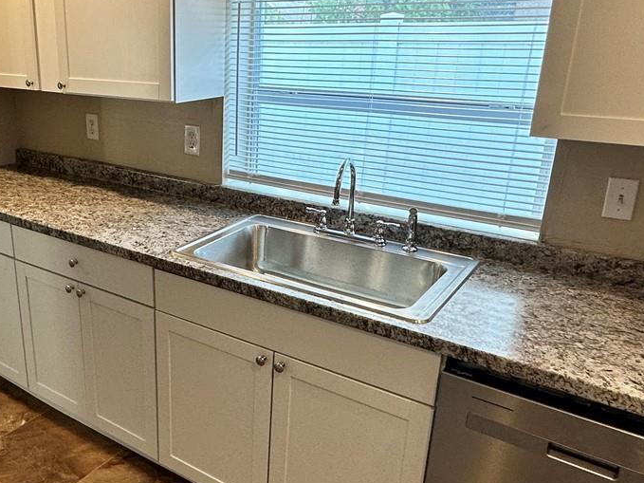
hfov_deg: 53.5
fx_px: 614
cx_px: 184
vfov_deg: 42.9
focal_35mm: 33
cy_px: 238
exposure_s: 1/120
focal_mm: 2.22
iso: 100
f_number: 2.2
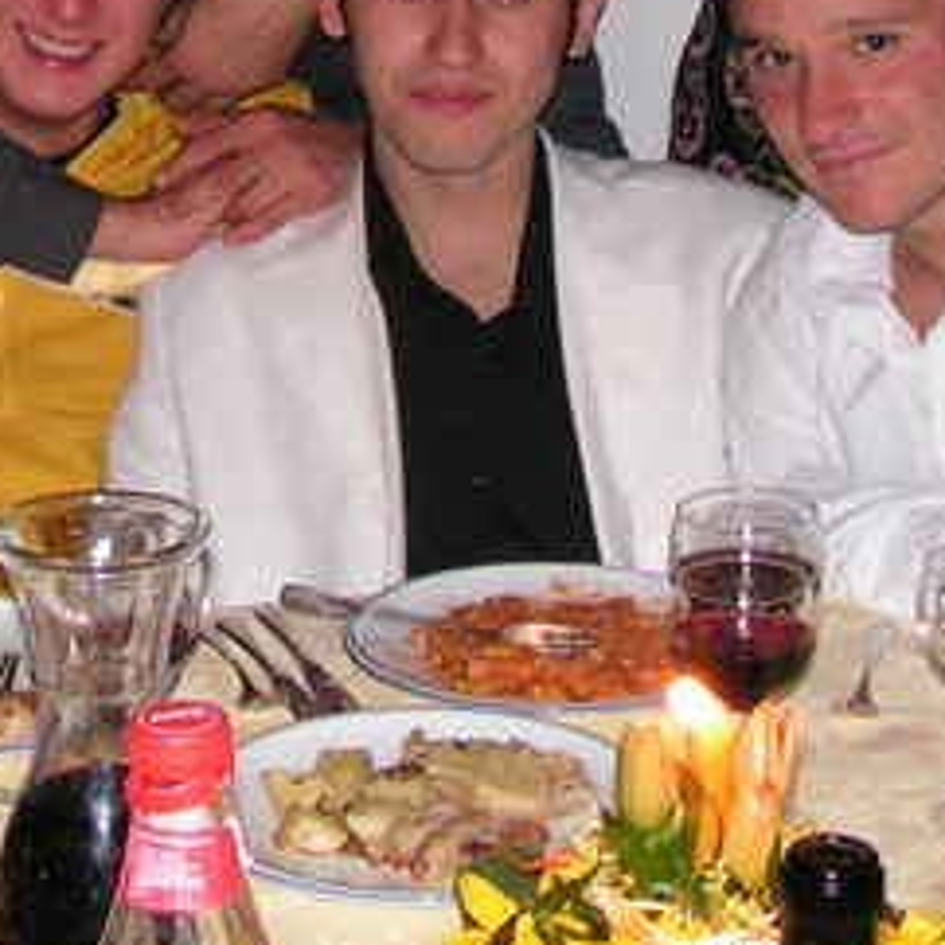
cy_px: -74
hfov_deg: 16.5
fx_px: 3243
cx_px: 285
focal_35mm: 105
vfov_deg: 16.1
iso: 200
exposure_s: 1/40
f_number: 3.2
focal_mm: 6
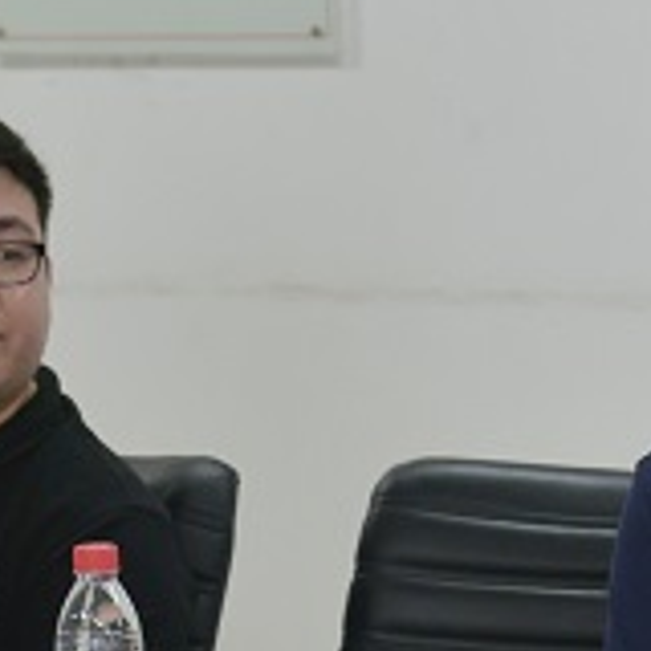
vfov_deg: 7.9
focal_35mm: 221
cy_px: 389
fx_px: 4702
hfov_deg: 7.8
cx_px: 887
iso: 800
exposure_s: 1/100
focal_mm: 65
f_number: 5.6
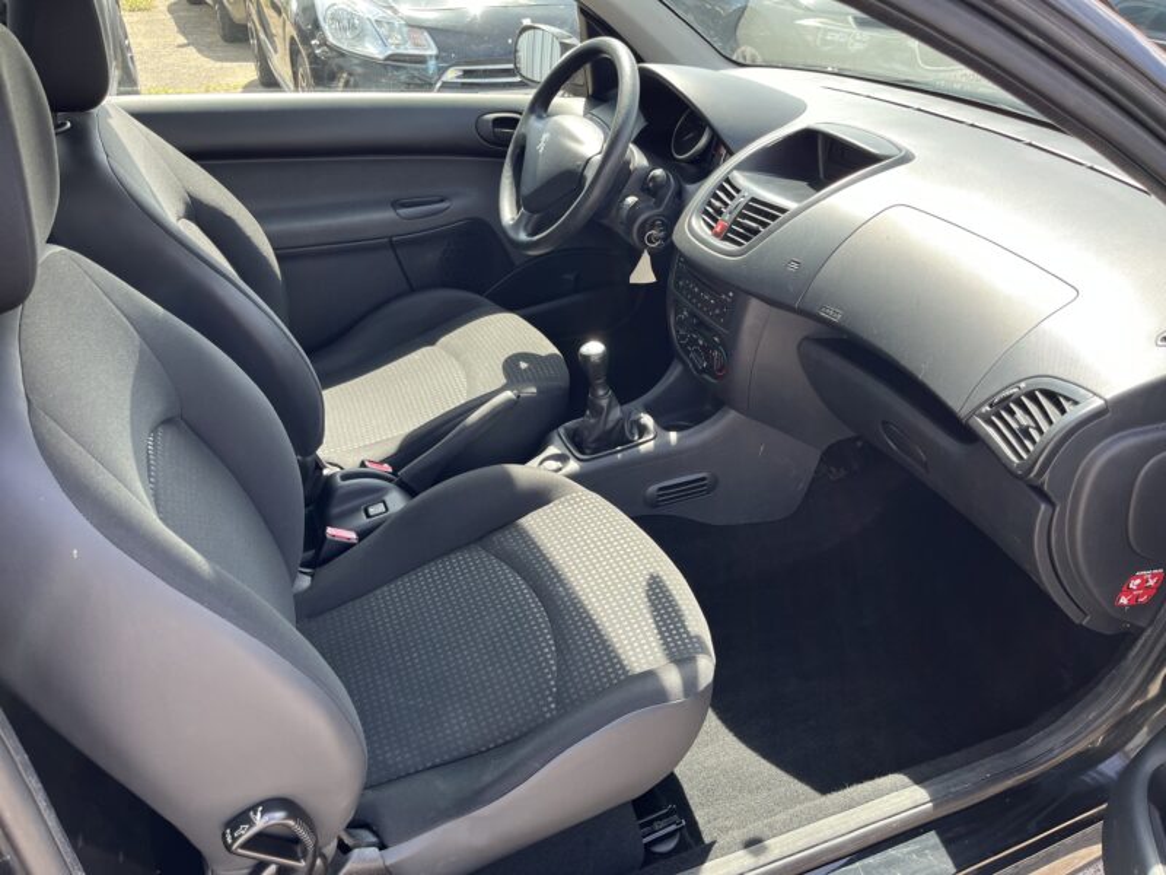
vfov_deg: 53.1
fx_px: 876
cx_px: 583
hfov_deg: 67.3
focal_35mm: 26
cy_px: 438
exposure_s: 1/265
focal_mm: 5.1
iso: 40
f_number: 1.6
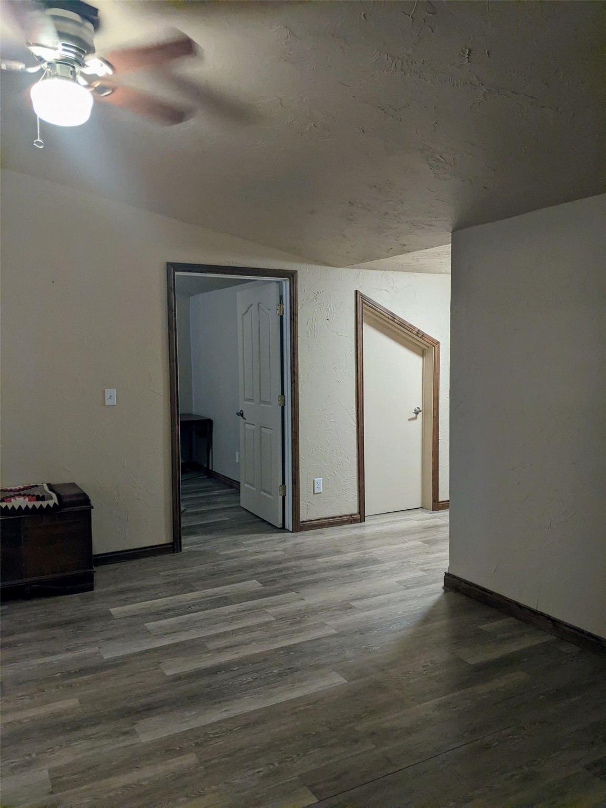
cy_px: 404
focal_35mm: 27
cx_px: 303
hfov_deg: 51.4
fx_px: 630
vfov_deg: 65.3
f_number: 1.8
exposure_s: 1/59.9
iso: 417
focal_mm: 4.44
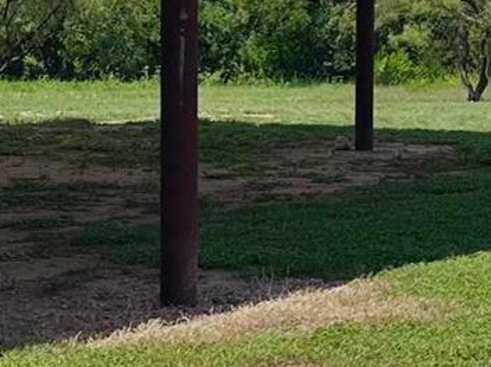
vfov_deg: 9.8
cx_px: 903
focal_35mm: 151
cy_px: 53
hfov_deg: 12.0
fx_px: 2140
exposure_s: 1/4651
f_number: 1.6
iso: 50
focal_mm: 5.1
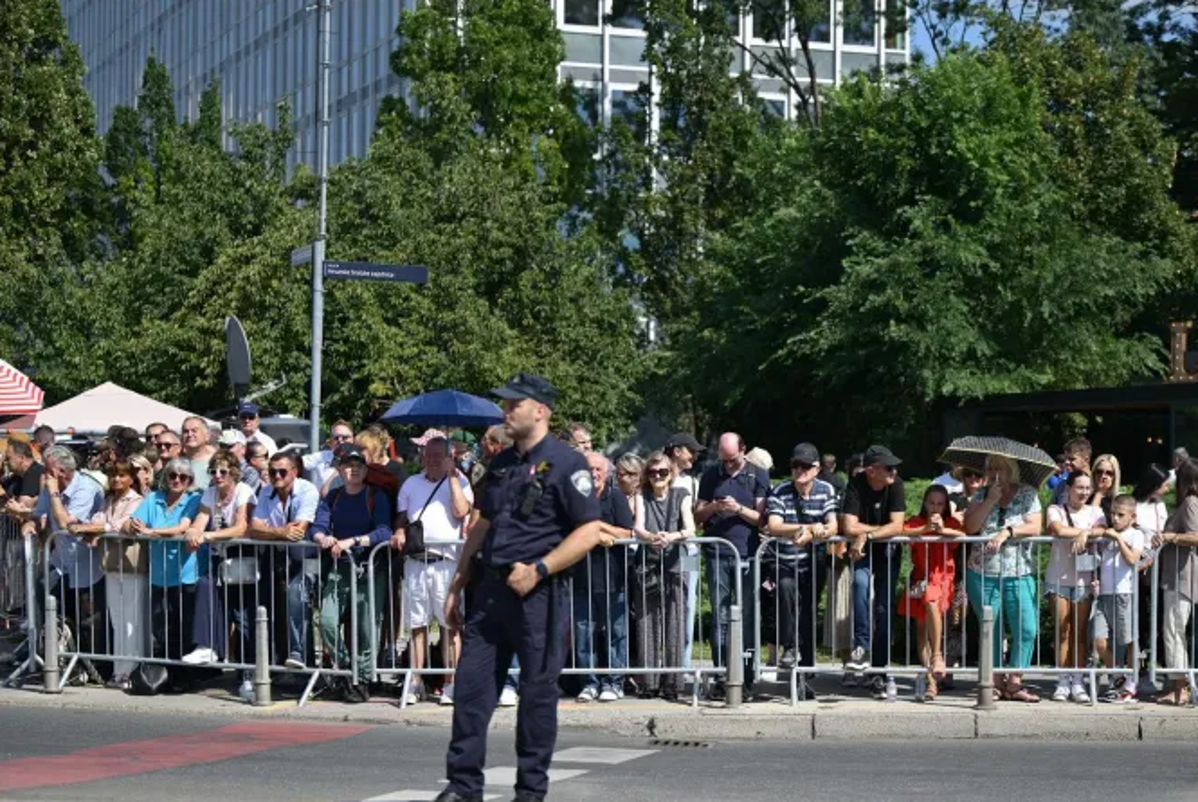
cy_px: 452
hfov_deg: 25.3
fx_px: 2665
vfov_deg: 17.1
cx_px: 679
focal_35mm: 80
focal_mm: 70
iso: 200
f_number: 2.8
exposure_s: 1/4000
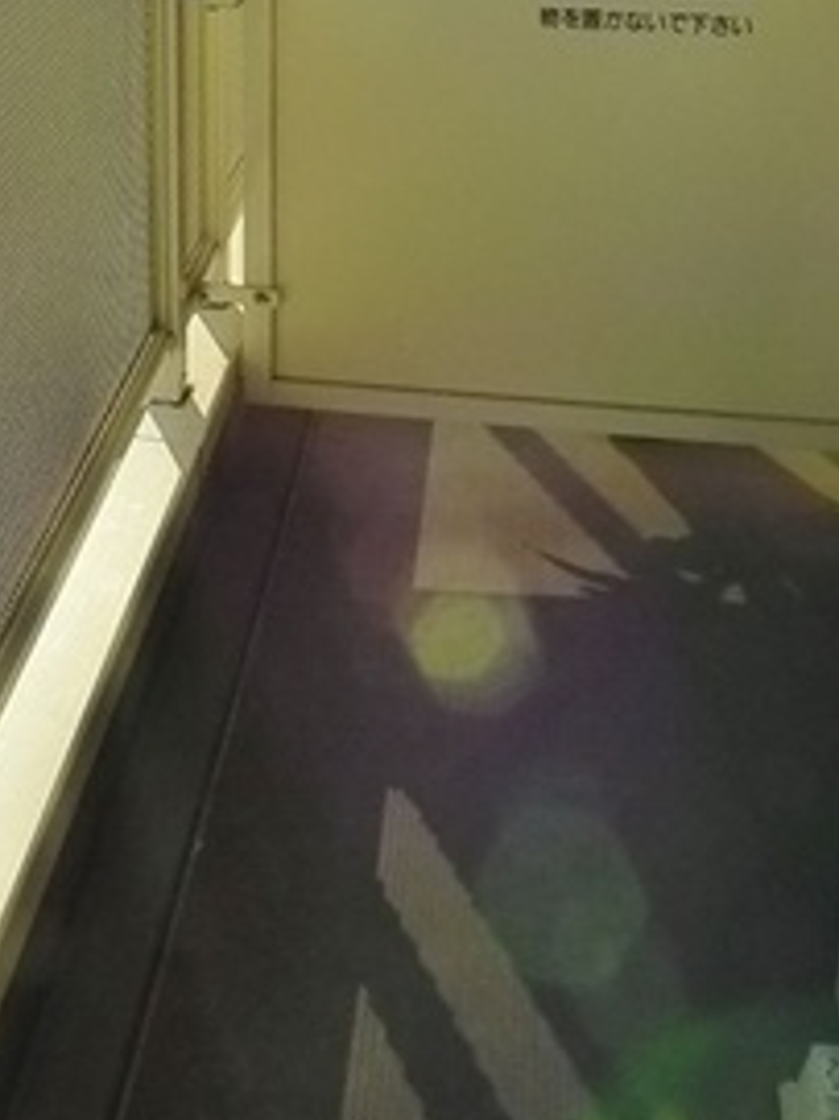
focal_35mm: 62
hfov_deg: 23.4
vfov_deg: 29.3
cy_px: 17
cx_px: 205
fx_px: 2005
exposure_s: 1/800
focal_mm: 5.1
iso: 400
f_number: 4
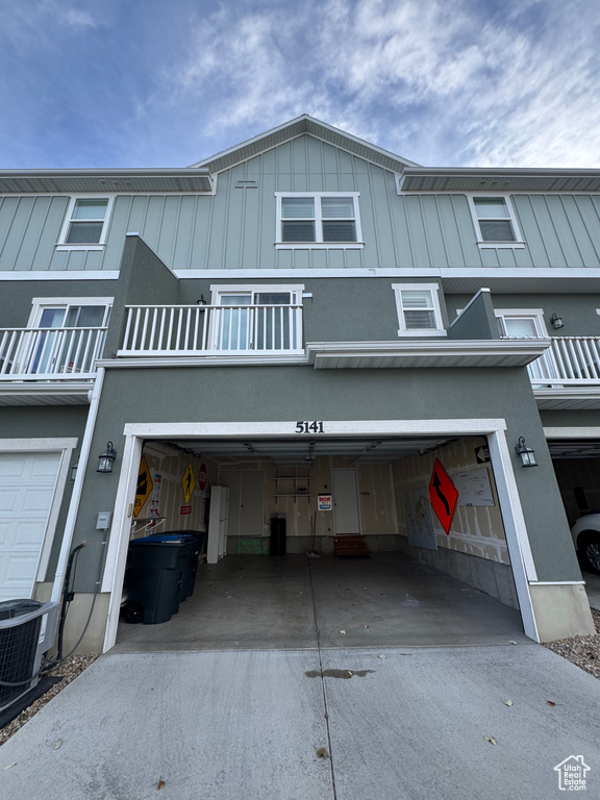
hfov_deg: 85.7
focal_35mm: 14
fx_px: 324
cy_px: 400
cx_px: 300
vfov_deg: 102.1
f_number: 2.2
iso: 40
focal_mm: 2.22
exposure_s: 1/445
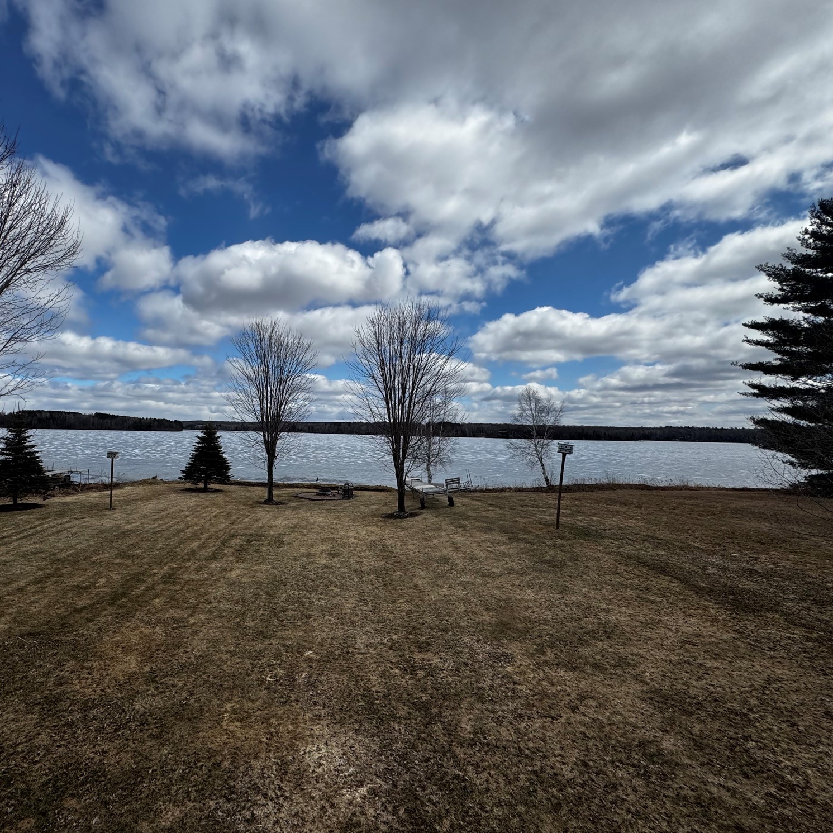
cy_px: 418
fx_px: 463
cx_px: 294
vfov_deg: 84.0
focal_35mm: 17
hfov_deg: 81.8
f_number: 2.2
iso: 50
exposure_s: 1/4132
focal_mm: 2.22
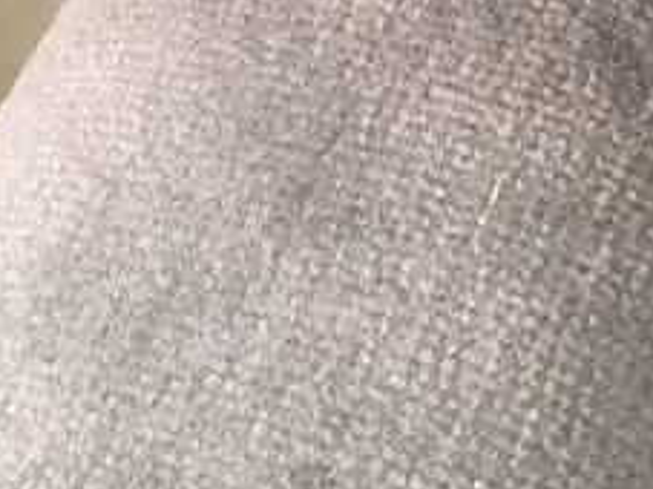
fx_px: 2432
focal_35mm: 129
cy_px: 115
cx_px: 544
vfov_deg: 11.4
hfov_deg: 15.2
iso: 320
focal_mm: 4.15
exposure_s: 1/15
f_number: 2.2
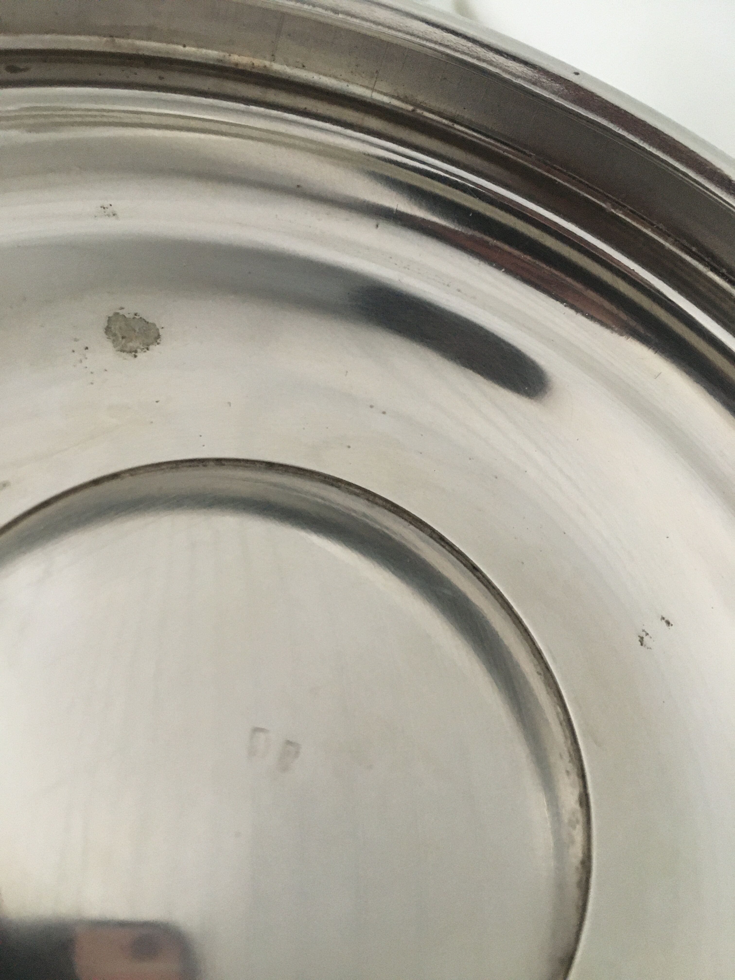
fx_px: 821
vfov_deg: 61.7
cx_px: 368
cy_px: 490
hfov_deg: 48.2
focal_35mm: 29
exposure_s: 1/25
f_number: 2.2
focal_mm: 4.15
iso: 200
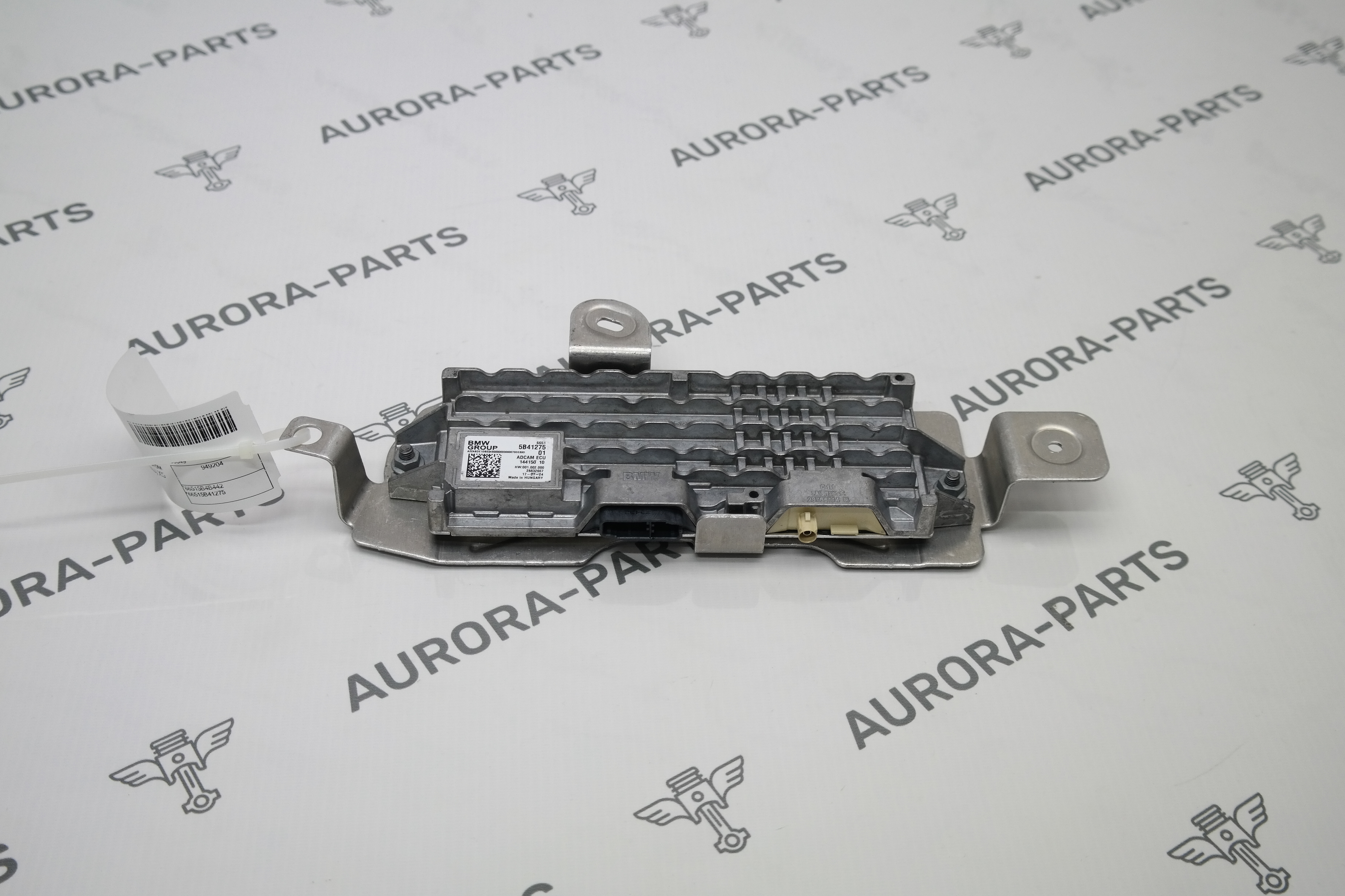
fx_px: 2092
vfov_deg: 24.2
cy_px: 446
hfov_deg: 35.6
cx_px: 674
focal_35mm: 56
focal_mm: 35
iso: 200
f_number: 4.5
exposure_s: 1/125
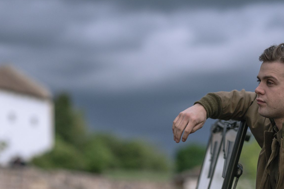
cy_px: 142
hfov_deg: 13.5
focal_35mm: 152
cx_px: 138
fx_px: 1199
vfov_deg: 9.0
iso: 320
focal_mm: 85
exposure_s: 1/3200
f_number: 2
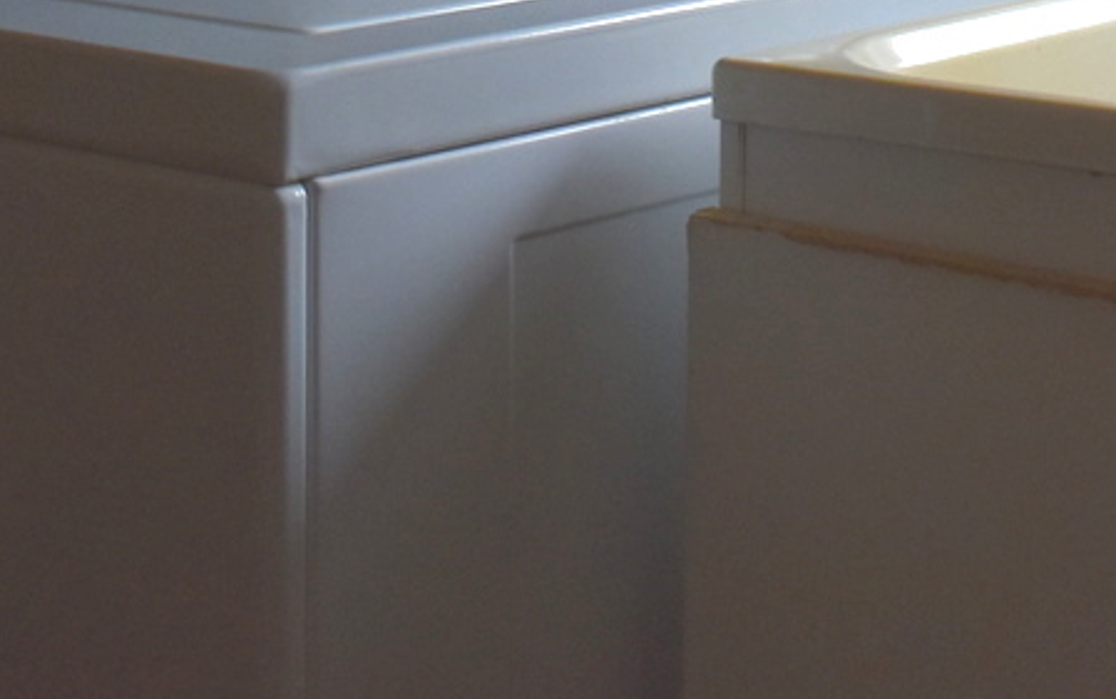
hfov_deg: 17.7
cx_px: 1031
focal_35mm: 116
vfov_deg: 10.7
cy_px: -525
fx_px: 3525
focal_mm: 21
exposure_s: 1/250
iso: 720
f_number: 3.8
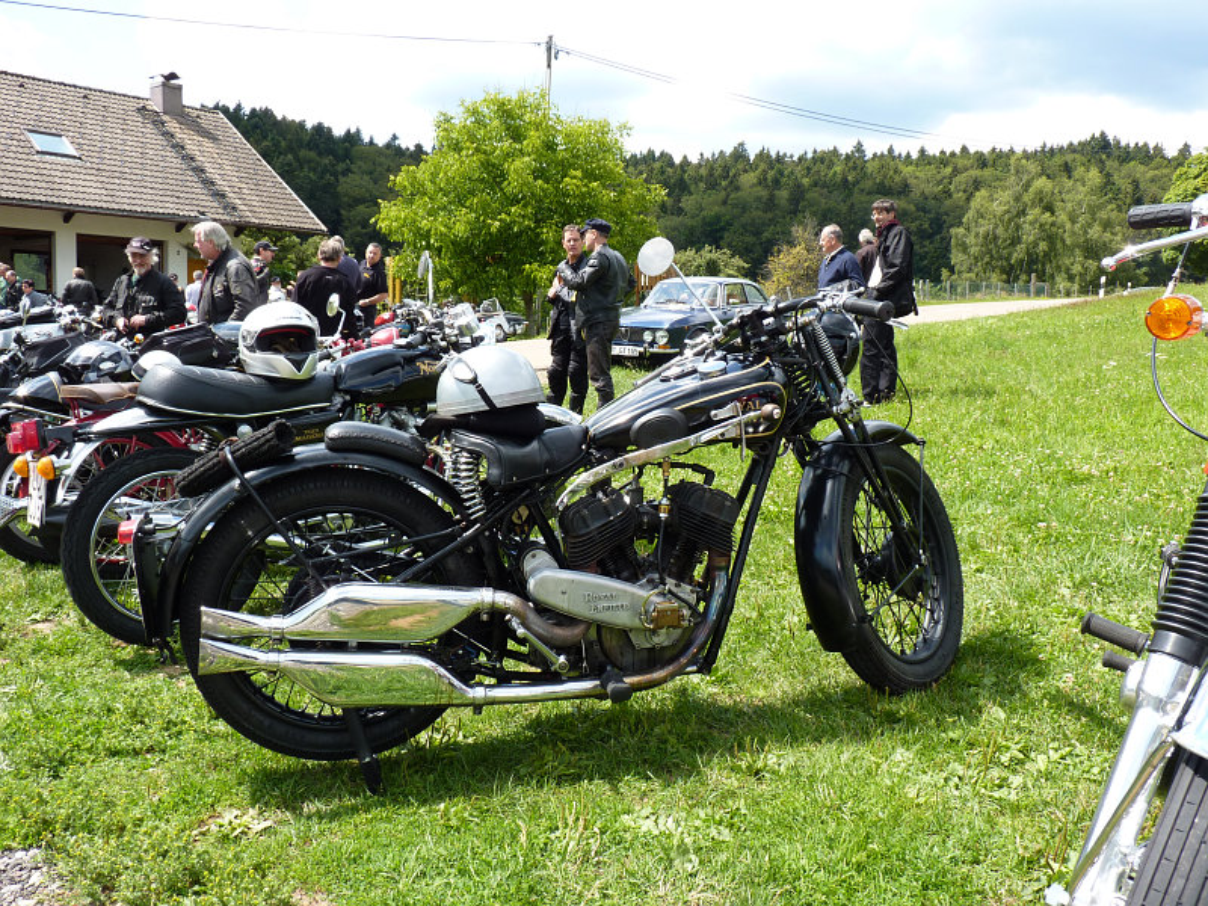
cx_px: 604
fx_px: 1082
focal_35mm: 31
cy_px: 453
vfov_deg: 45.4
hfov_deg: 58.4
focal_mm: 5.4
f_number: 4
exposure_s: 1/160
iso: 80
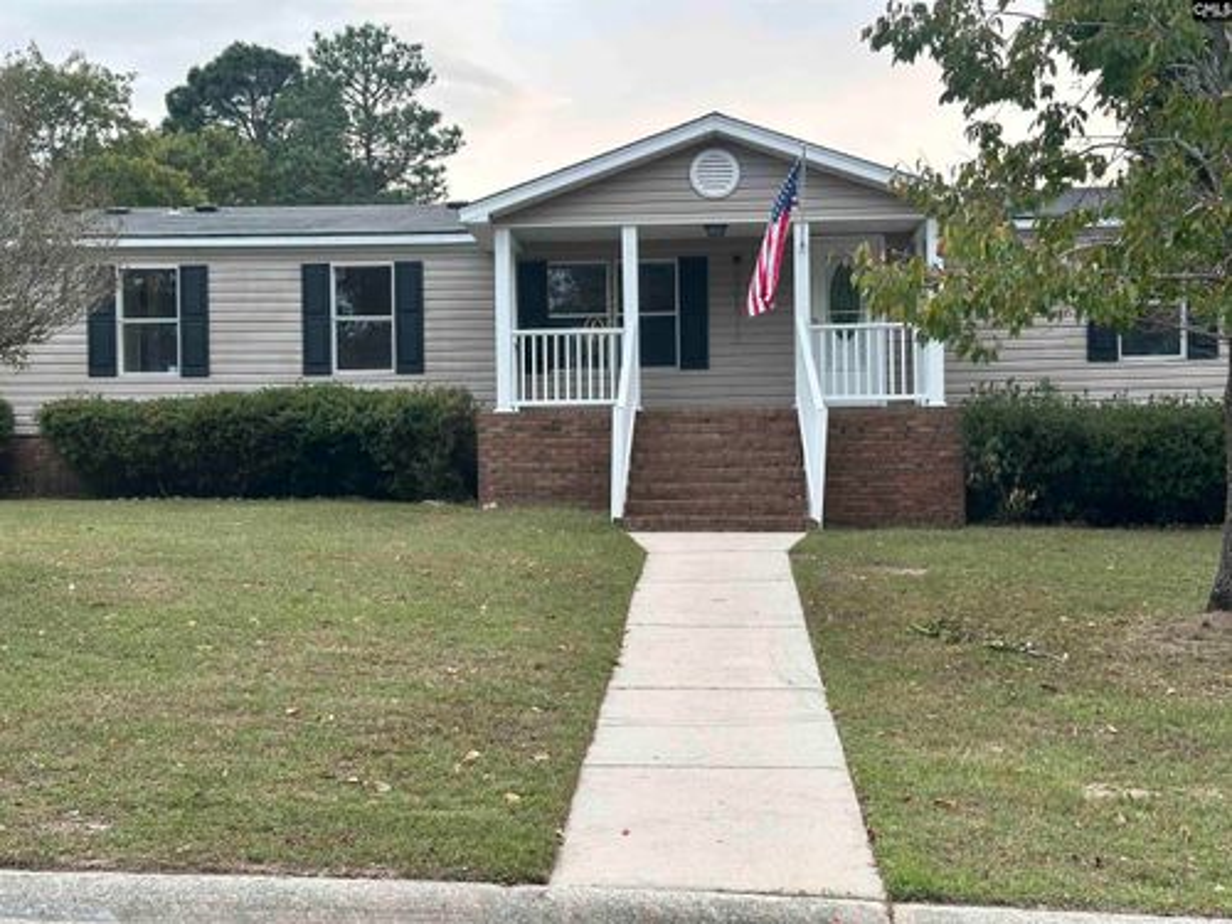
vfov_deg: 30.3
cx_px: 616
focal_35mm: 48
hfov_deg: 39.7
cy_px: 462
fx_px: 1708
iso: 80
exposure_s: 1/130
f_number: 1.78
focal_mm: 6.86
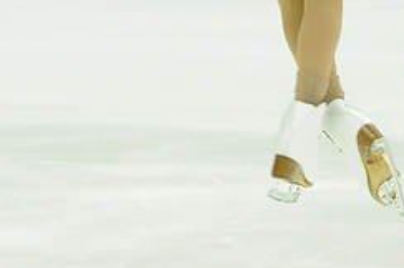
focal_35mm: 404
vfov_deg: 3.4
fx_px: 4528
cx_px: 318
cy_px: -143
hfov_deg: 5.1
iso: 3200
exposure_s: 1/640
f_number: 5.6
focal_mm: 82
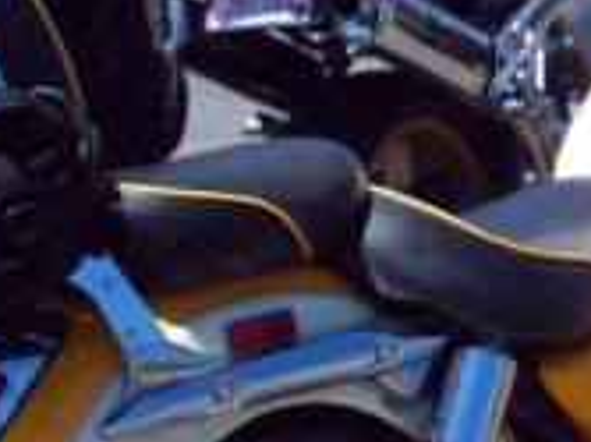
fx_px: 3020
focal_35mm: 177
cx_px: 856
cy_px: -21
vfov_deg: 8.3
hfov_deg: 10.8
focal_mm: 6.2
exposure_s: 1/291
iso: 80
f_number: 5.6
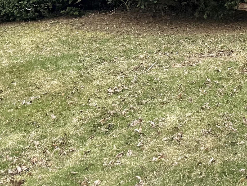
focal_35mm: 79
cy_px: -99
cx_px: 275
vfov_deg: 16.8
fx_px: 564
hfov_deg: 23.2
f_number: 1.78
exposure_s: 1/2370
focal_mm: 6.76
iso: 100
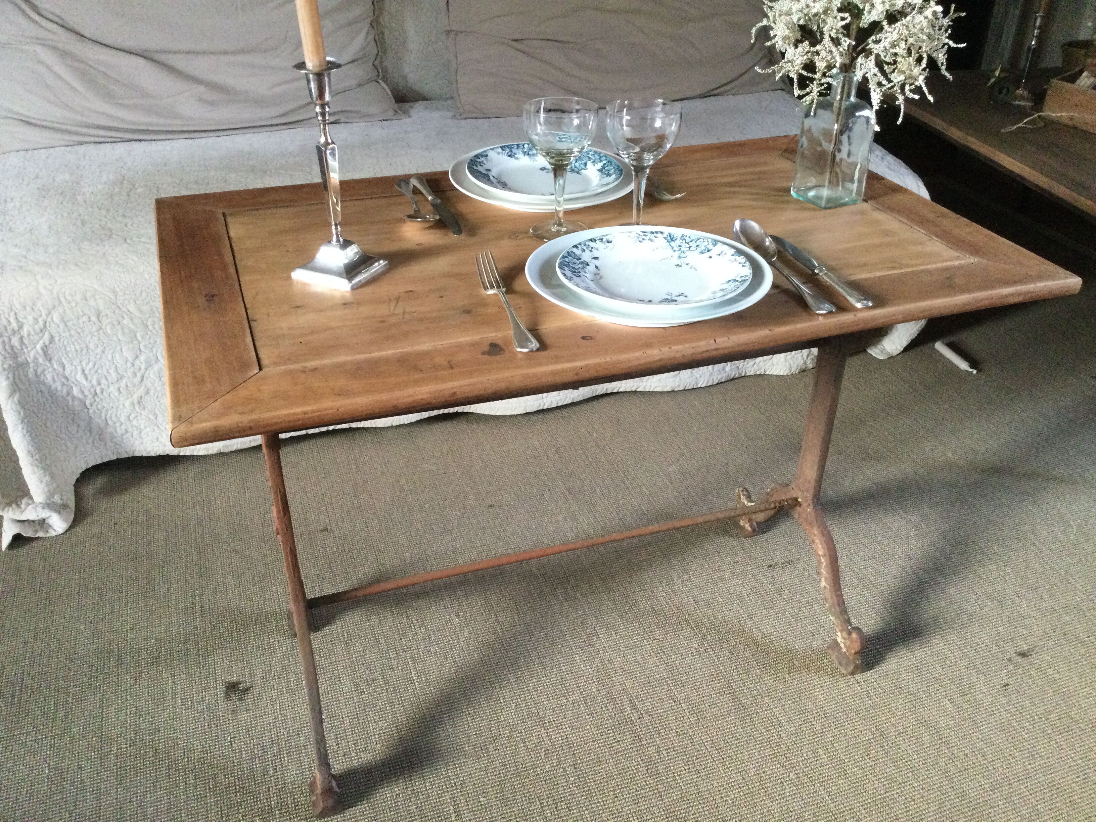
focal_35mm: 31
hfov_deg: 58.4
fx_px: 982
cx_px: 548
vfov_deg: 45.4
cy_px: 411
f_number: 2.4
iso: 200
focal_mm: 3.3
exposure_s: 1/30
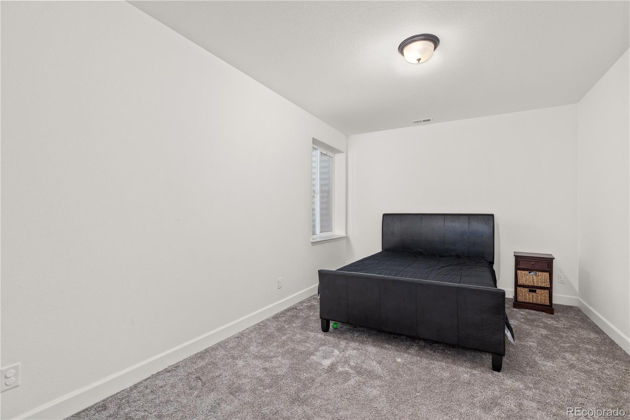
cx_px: 315
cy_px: 210
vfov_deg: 73.7
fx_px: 280
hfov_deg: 96.7
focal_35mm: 16
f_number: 8
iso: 640
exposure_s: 1.3
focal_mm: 16
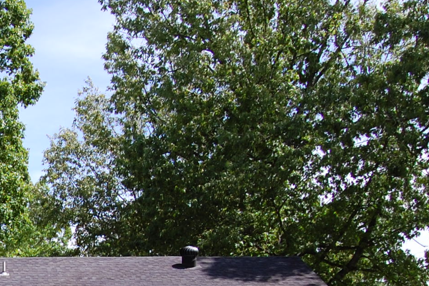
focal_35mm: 86
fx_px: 1025
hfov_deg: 21.7
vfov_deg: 15.2
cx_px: -105
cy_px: 365
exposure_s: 1/250
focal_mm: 18
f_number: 8
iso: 200
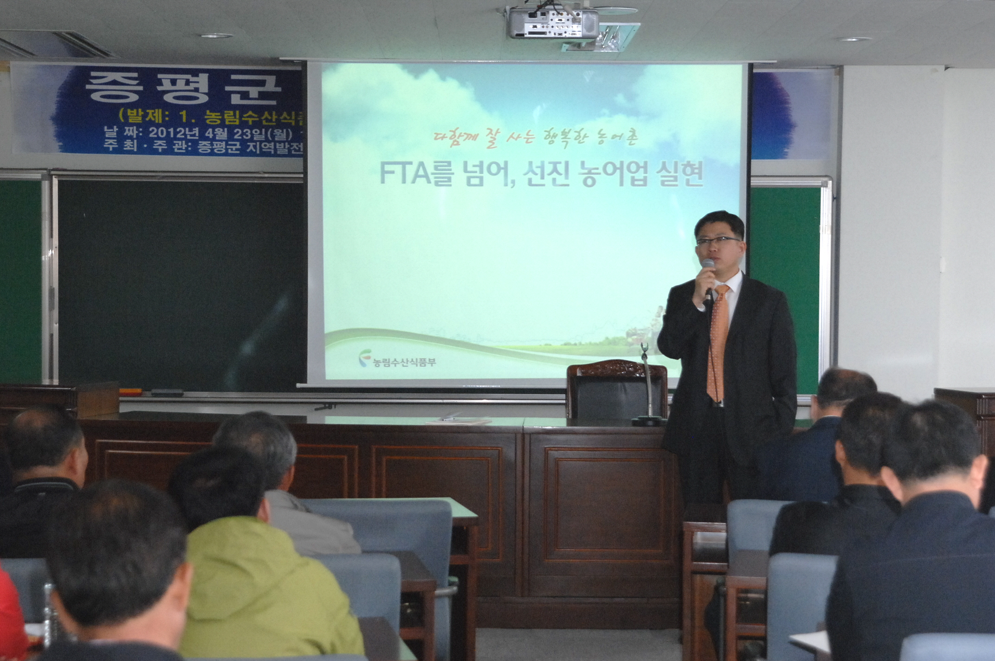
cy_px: 330
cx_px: 498
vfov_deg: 16.2
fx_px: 2319
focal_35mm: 84
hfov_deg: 24.2
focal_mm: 56
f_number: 6.7
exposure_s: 1/60
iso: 800
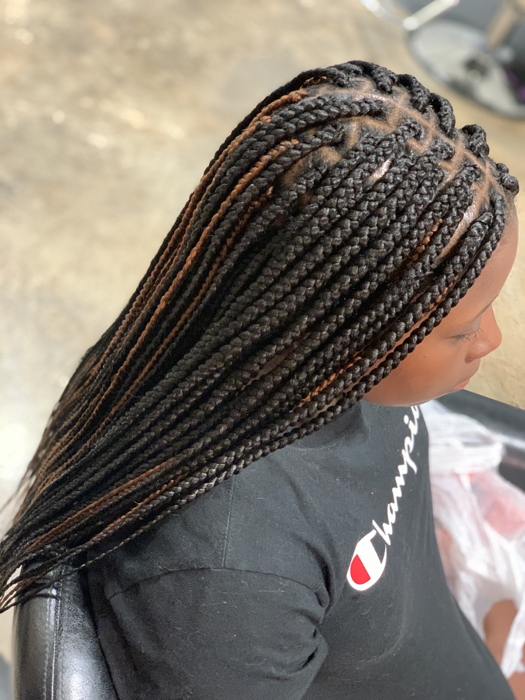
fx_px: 1052
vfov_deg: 36.8
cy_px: 350
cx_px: 262
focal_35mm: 52
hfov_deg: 28.0
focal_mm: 6
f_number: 2.4
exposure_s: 1/40
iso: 320
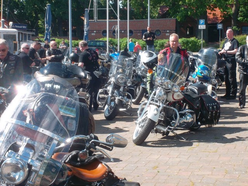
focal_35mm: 84
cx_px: 124
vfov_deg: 17.6
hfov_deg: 23.3
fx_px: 602
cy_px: 93
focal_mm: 12.3
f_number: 5.9
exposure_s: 1/125
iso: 80
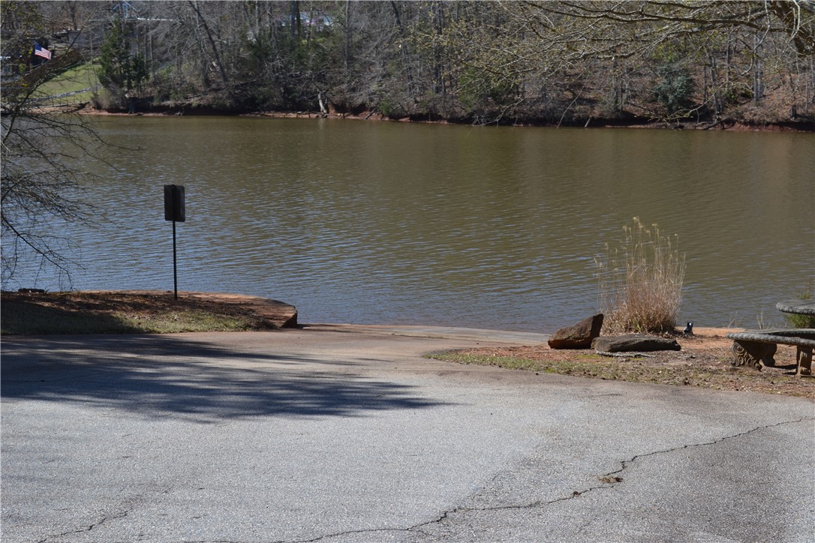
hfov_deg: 30.5
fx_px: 1494
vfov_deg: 20.6
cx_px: 408
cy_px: 272
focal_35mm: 66
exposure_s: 1/200
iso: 100
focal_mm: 44
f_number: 7.1
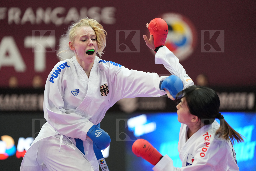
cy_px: 86
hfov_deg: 11.7
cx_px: 128
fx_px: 1251
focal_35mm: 176
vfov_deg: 7.8
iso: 2500
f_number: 2.8
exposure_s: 1/1000
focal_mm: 176
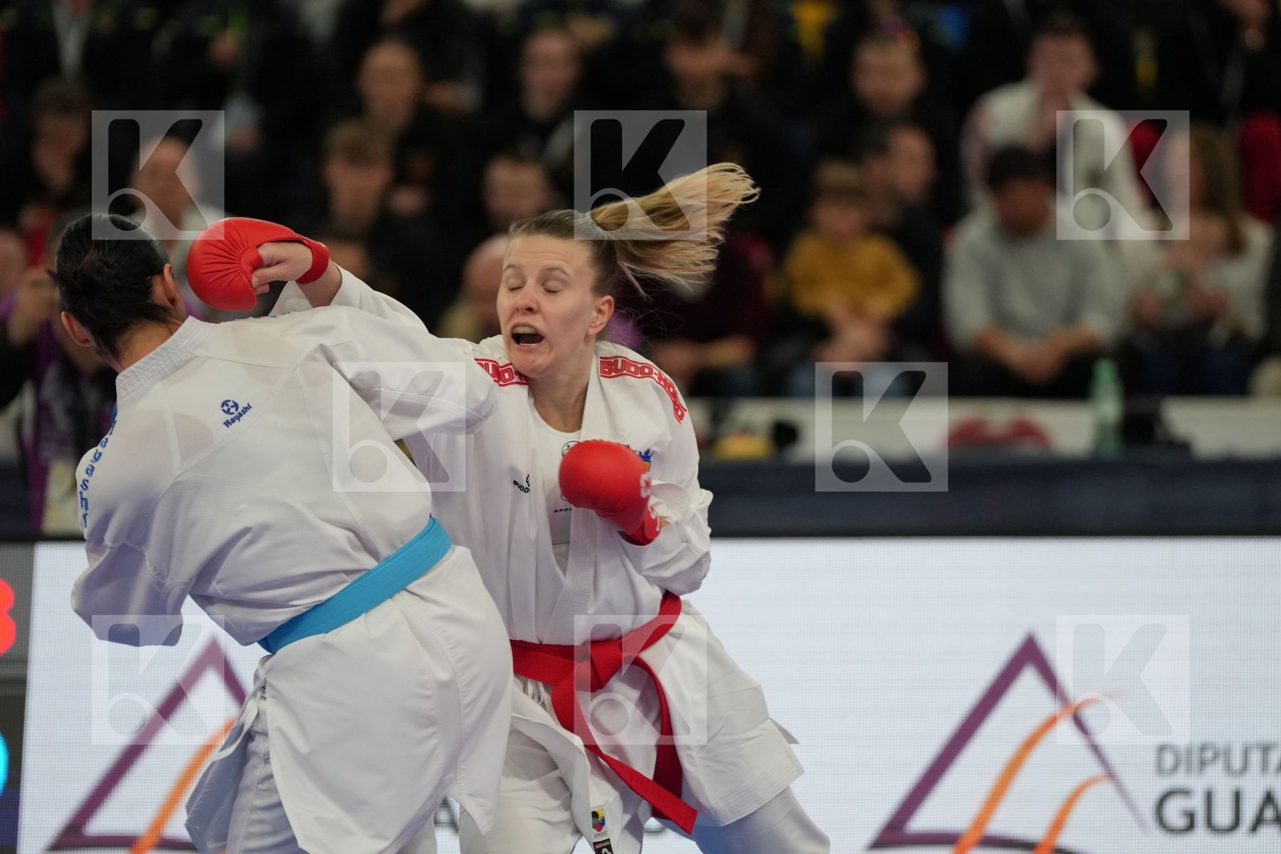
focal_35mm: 300
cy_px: 427
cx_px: 640
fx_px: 10674
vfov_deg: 4.6
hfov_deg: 6.9
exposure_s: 1/1000
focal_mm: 200
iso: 1600
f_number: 2.8
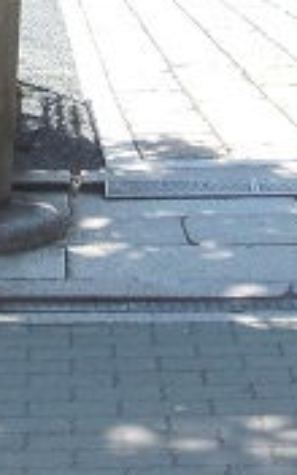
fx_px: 1800
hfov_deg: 9.4
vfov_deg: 14.0
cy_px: -264
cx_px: 216
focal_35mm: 139
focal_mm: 4.5
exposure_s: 1/640
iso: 125
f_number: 3.1
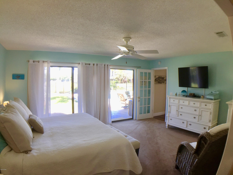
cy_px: 88
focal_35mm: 29
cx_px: 116
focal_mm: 4.15
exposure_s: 1/120
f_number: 2.2
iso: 40
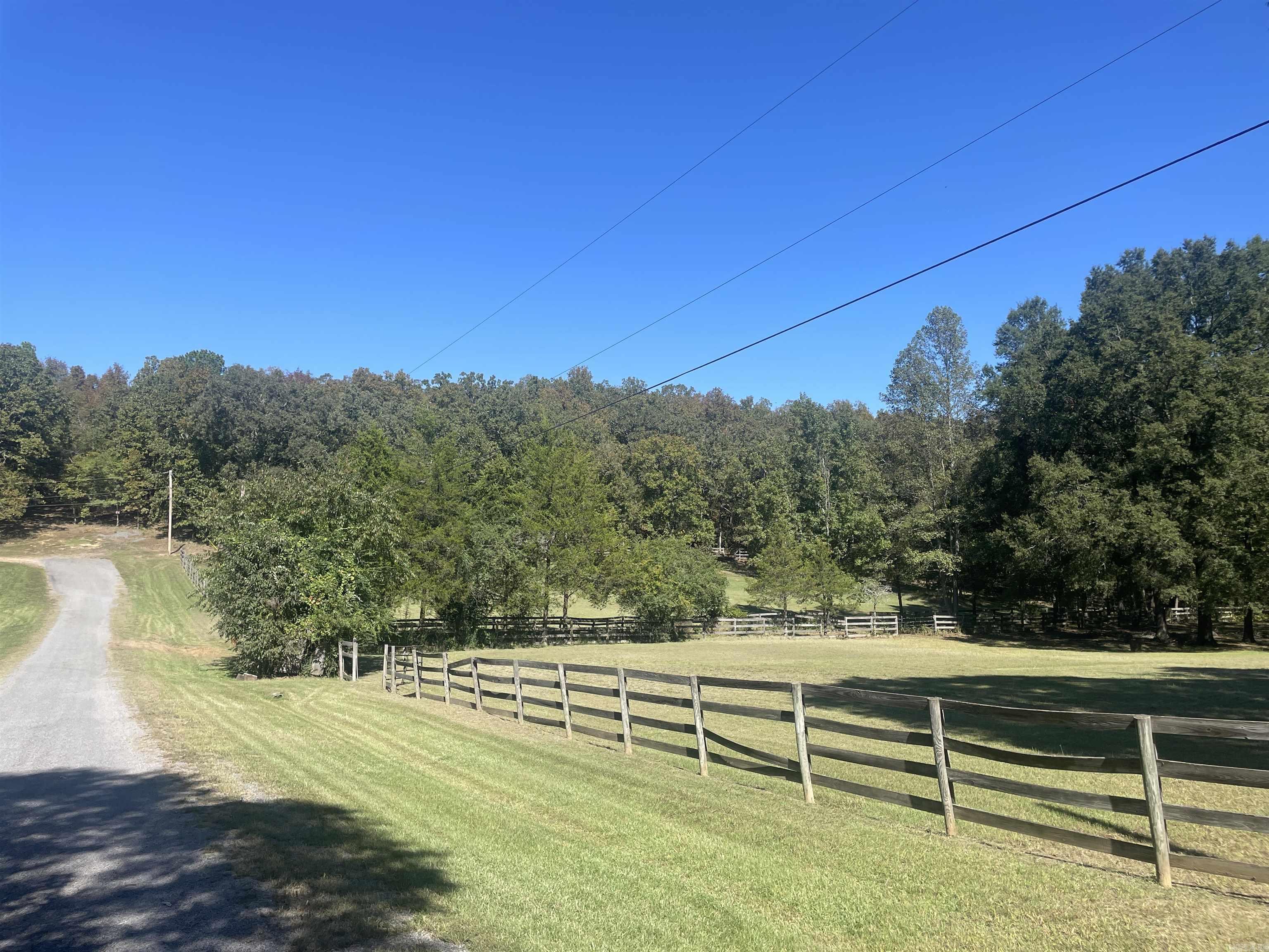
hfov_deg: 67.3
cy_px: 476
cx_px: 634
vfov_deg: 53.1
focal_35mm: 26
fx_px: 953
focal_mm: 4.2
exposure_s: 1/2304
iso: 32
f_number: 1.6
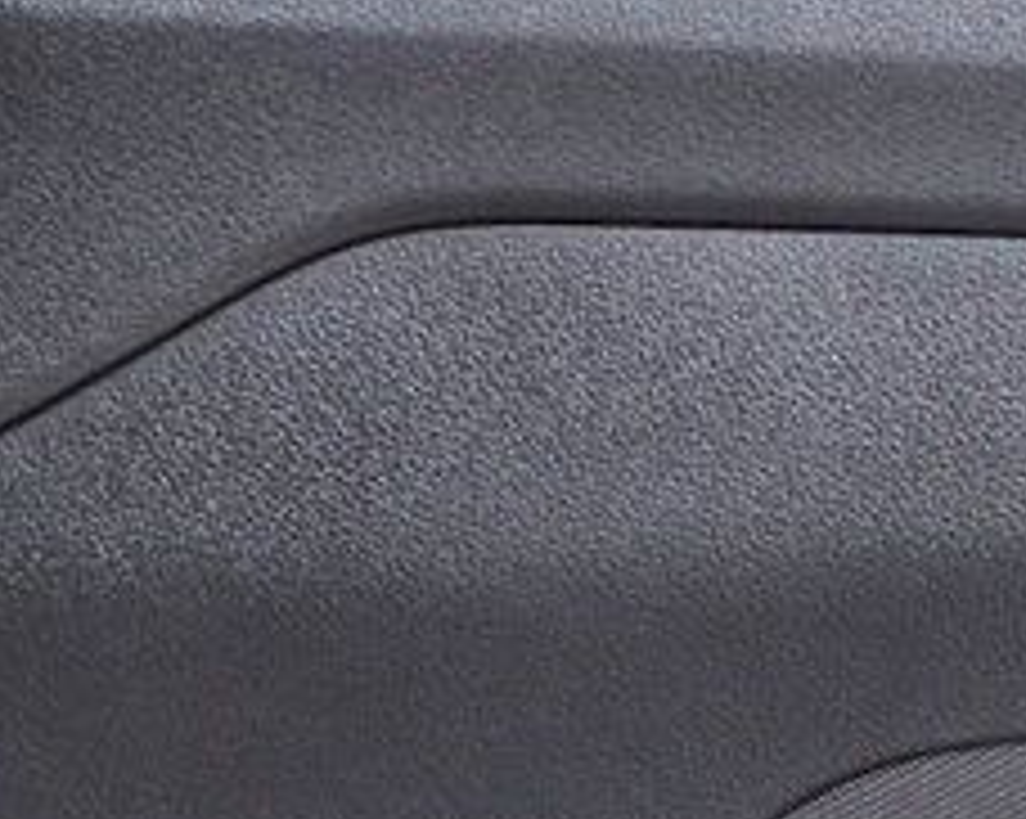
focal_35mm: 392
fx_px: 11893
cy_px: 1343
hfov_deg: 4.9
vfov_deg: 3.9
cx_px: 562
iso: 1250
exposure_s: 1/640
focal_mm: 62
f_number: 3.5
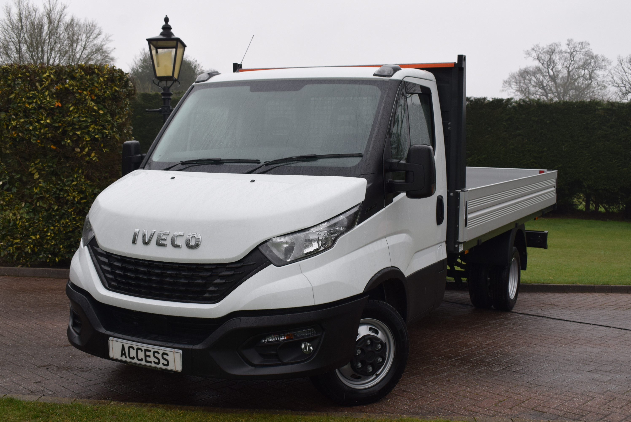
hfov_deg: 46.4
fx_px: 737
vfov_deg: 31.9
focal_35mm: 42
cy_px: 211
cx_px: 316
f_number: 8
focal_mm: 28
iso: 400
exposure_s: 1/250
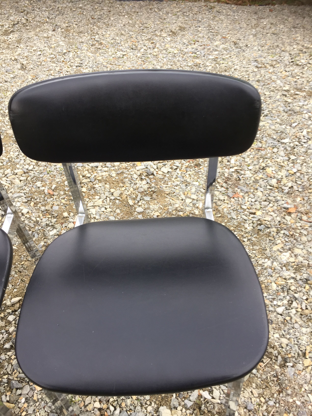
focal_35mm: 29
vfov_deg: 61.7
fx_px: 349
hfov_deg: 48.2
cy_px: 208
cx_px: 156
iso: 32
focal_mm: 4.15
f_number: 2.2
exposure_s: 1/100
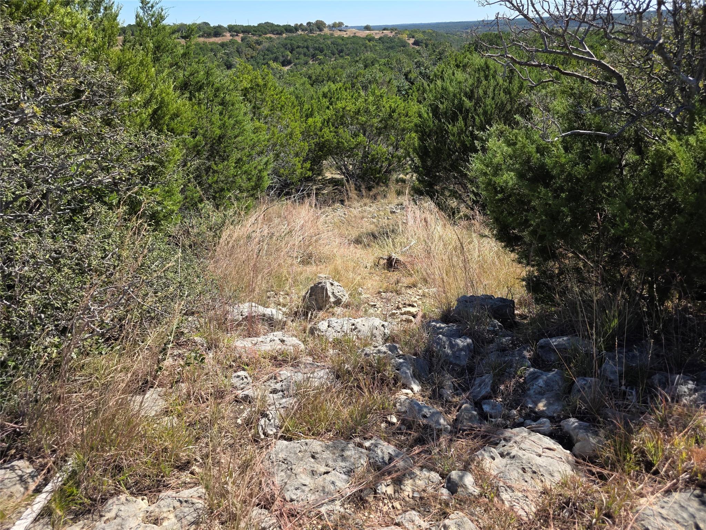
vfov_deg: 58.9
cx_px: 353
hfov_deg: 73.9
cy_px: 265
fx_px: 469
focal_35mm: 23
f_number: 1.7
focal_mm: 6.3
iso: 80
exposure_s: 1/3399
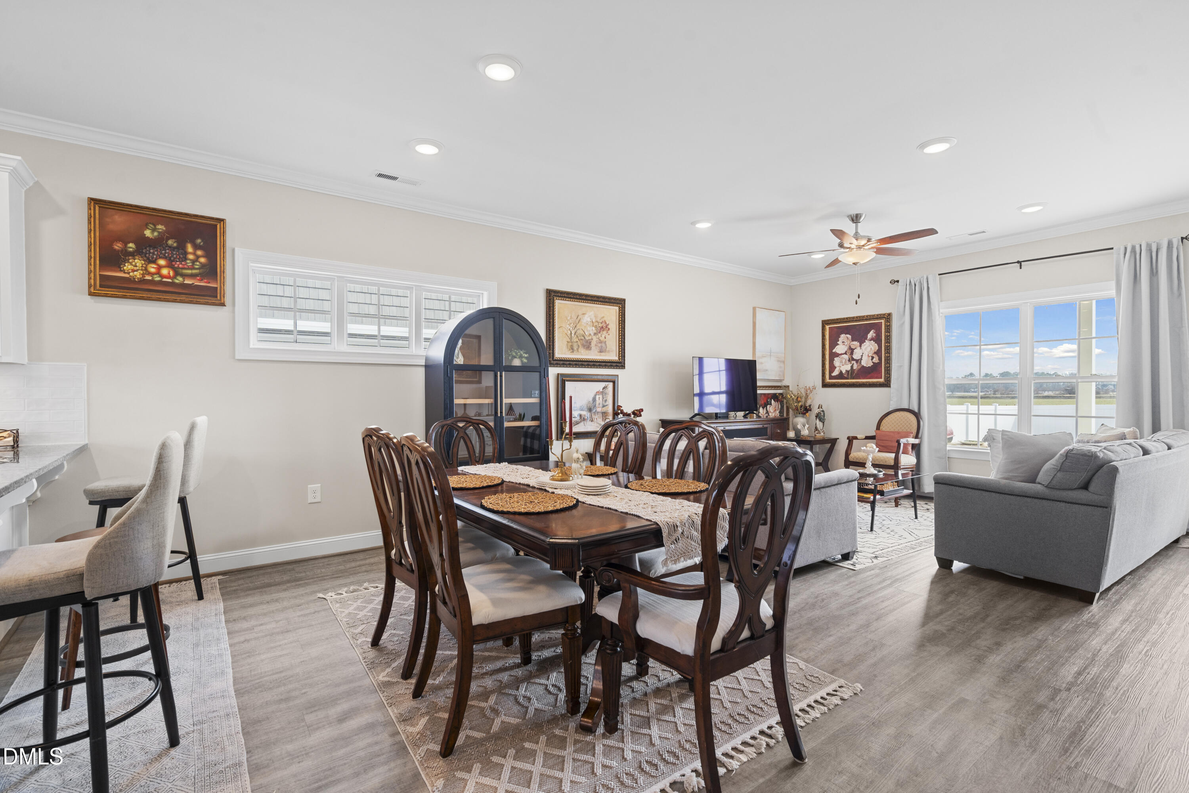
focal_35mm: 16
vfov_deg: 73.7
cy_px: 396
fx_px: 528
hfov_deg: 96.7
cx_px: 594
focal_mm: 16
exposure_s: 1/6
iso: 200
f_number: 8
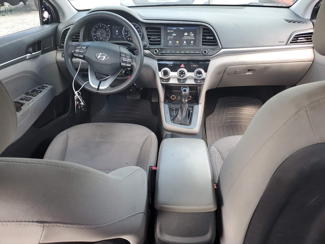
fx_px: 244
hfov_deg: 67.3
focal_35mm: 26
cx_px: 162
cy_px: 122
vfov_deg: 53.1
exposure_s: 1/60.2
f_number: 1.5
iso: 65
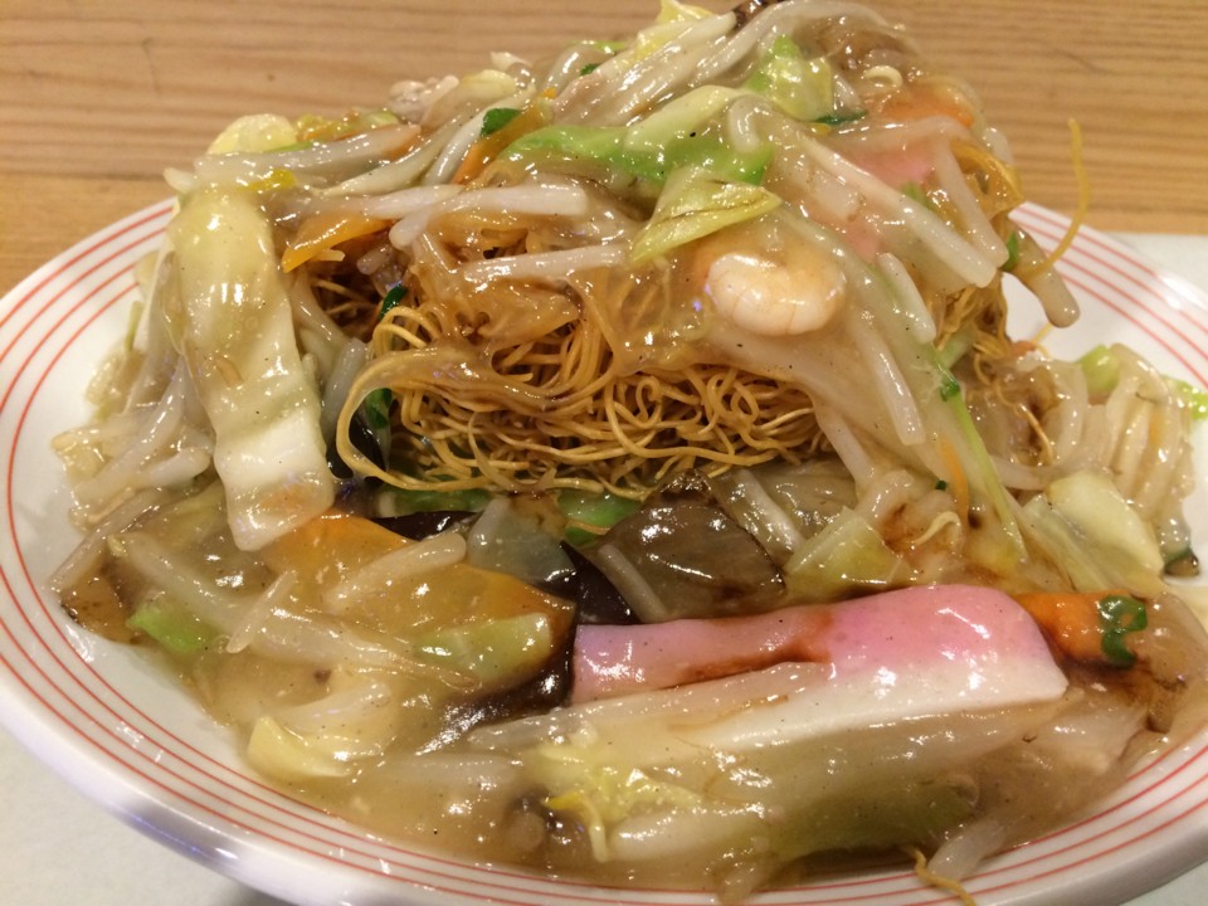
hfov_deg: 61.7
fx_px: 1012
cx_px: 604
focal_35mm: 29
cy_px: 453
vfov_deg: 48.2
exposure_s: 1/30
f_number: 2.2
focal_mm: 4.15
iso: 200
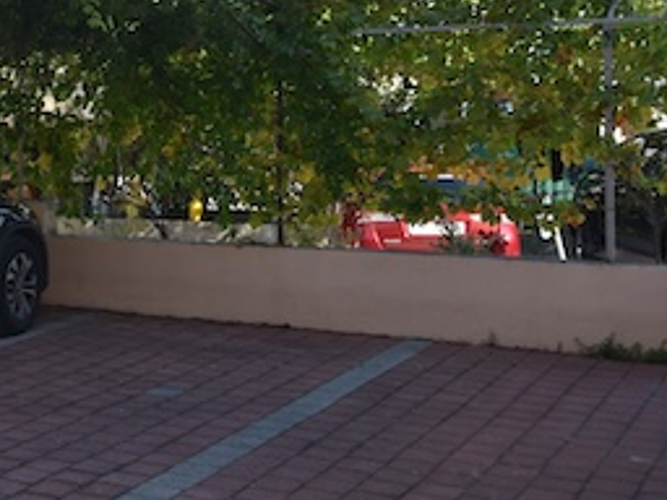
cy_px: 160
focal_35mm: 72
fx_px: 1387
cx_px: -151
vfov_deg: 20.4
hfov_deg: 24.3
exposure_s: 1/200
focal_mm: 20
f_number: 6.3
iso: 100
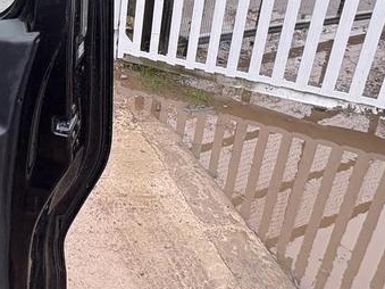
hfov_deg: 44.0
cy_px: 32
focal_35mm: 37
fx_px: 411
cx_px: 14
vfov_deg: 36.4
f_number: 2.2
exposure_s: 1/99
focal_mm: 2.22
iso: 40
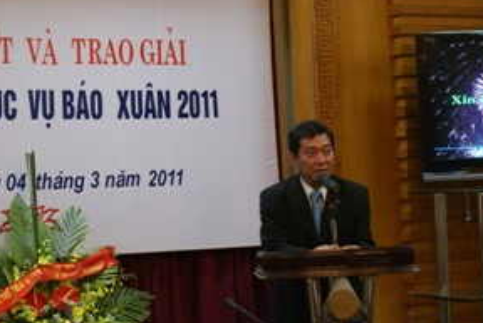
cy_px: 100
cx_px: 116
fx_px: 1397
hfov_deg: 19.5
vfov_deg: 13.2
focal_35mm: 104
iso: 800
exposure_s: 1/20
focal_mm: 40
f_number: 5.6
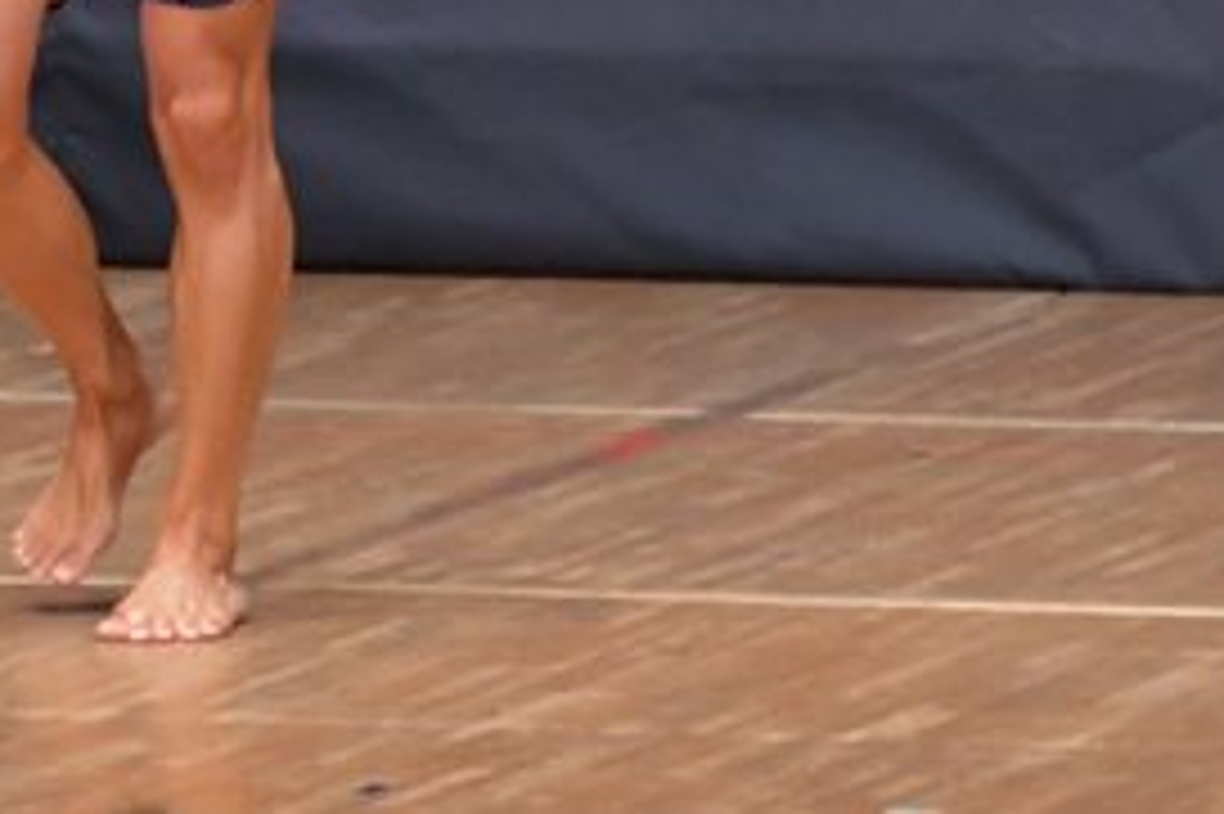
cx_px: -70
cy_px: -306
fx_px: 29051
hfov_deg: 2.4
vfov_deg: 1.6
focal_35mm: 855
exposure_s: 1/400
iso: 6400
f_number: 5.6
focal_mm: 200
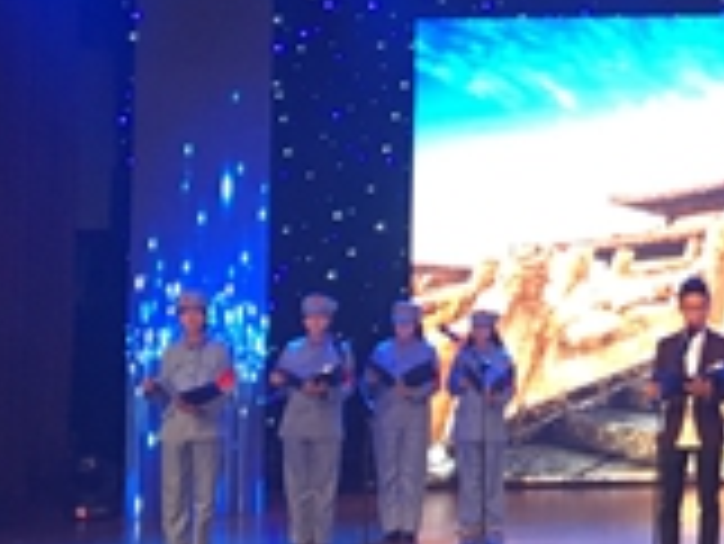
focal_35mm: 115
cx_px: 890
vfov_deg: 12.8
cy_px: 54
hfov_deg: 16.3
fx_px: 2407
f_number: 2.2
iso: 64
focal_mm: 4.15
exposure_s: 1/33
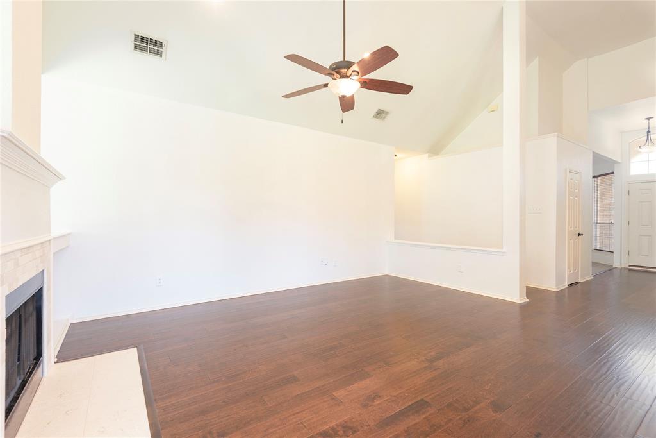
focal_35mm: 16
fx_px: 292
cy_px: 219
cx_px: 328
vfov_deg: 73.8
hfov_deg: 96.7
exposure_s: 1/2.5
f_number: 7.1
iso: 100
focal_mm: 16
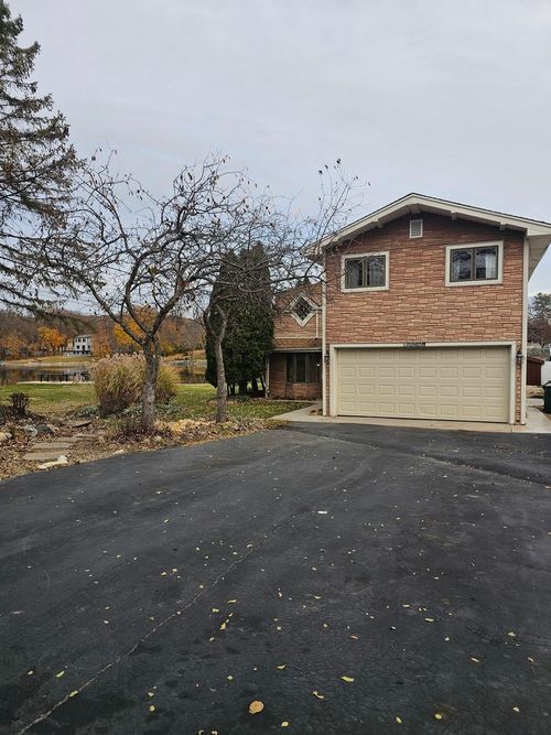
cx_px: 276
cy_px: 368
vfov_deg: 73.9
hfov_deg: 58.9
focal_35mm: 23
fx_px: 488
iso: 16
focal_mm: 6.3
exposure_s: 1/488
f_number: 1.7
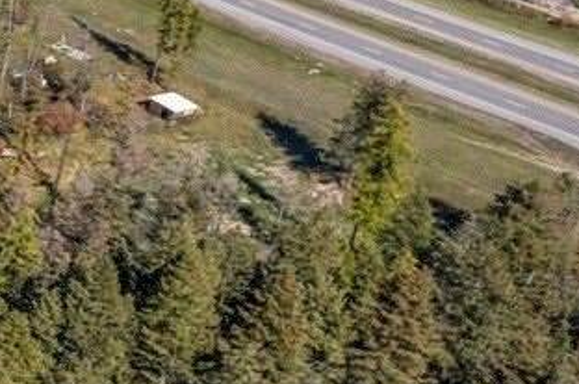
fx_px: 1815
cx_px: -863
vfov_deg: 12.1
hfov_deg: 13.0
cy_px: 112
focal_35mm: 113
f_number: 2.8
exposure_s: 1/3000
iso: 110
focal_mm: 8.38
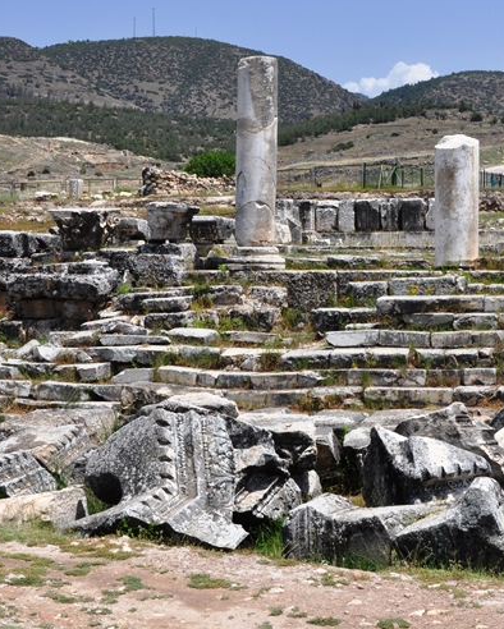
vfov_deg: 29.6
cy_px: 315
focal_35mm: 64
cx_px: 312
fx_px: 1193
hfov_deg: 23.8
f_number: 14
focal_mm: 28
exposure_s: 1/200
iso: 200
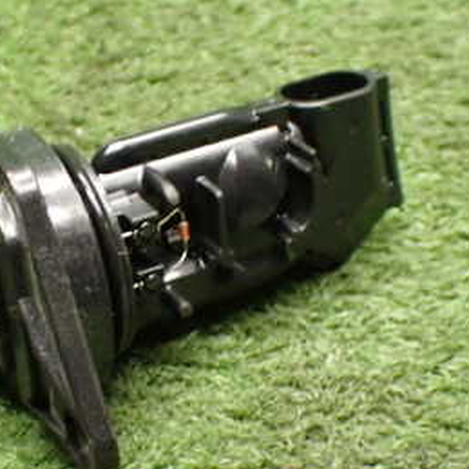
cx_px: 125
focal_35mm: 90
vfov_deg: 19.3
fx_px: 1380
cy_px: 248
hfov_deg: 19.2
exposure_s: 1/40
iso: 1000
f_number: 2.9
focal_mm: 7.84
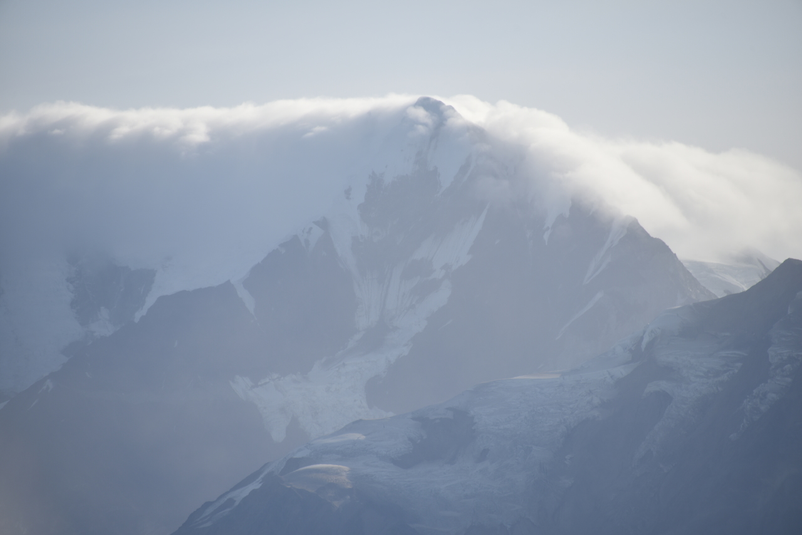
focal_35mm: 300
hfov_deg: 6.9
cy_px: 268
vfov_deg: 4.6
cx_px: 401
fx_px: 6684
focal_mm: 300
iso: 100
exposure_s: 1/640
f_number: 7.1
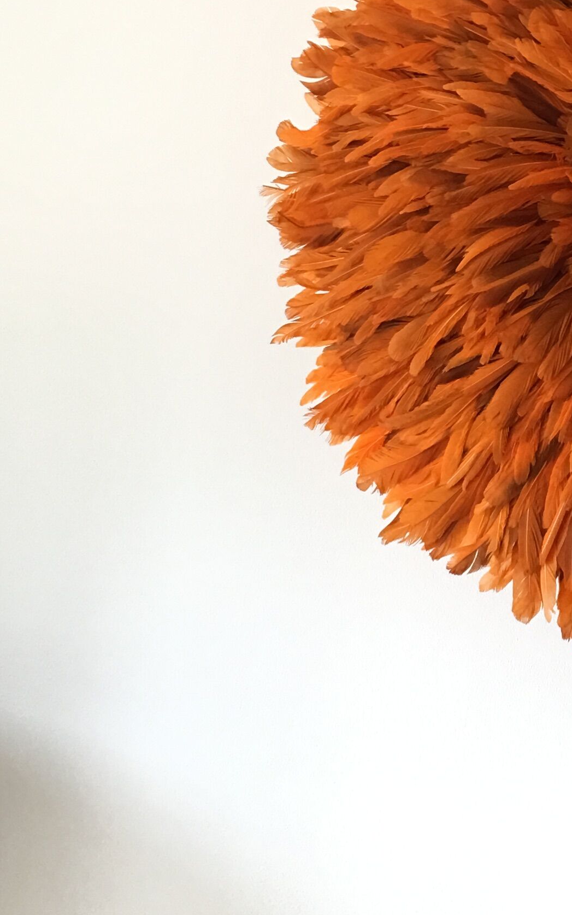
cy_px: 203
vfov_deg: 27.4
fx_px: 1846
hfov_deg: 16.8
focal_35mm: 74
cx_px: 712
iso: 64
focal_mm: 4.15
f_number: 2.2
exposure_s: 1/33
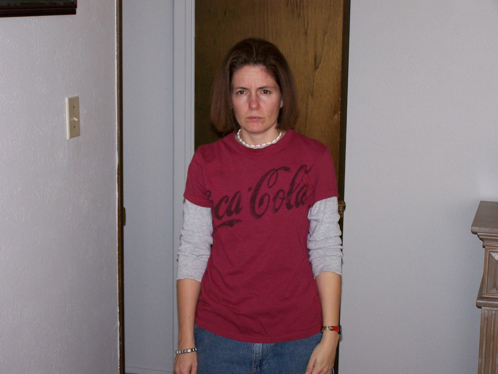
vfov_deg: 21.9
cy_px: 187
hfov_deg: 29.0
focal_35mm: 67
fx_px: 964
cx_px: 249
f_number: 3.2
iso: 160
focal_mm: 11.1
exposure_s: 1/80
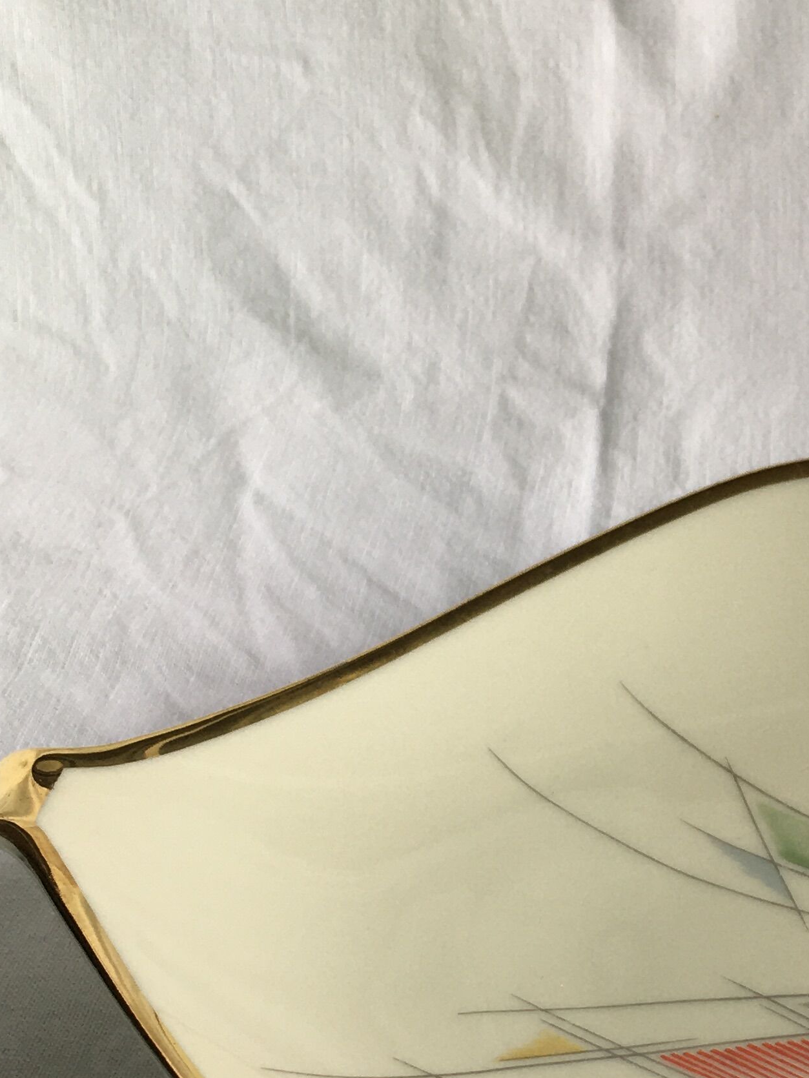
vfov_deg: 27.3
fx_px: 2181
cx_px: 869
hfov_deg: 20.2
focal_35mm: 70
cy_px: 826
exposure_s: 1/60
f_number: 2.2
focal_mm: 4.15
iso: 25
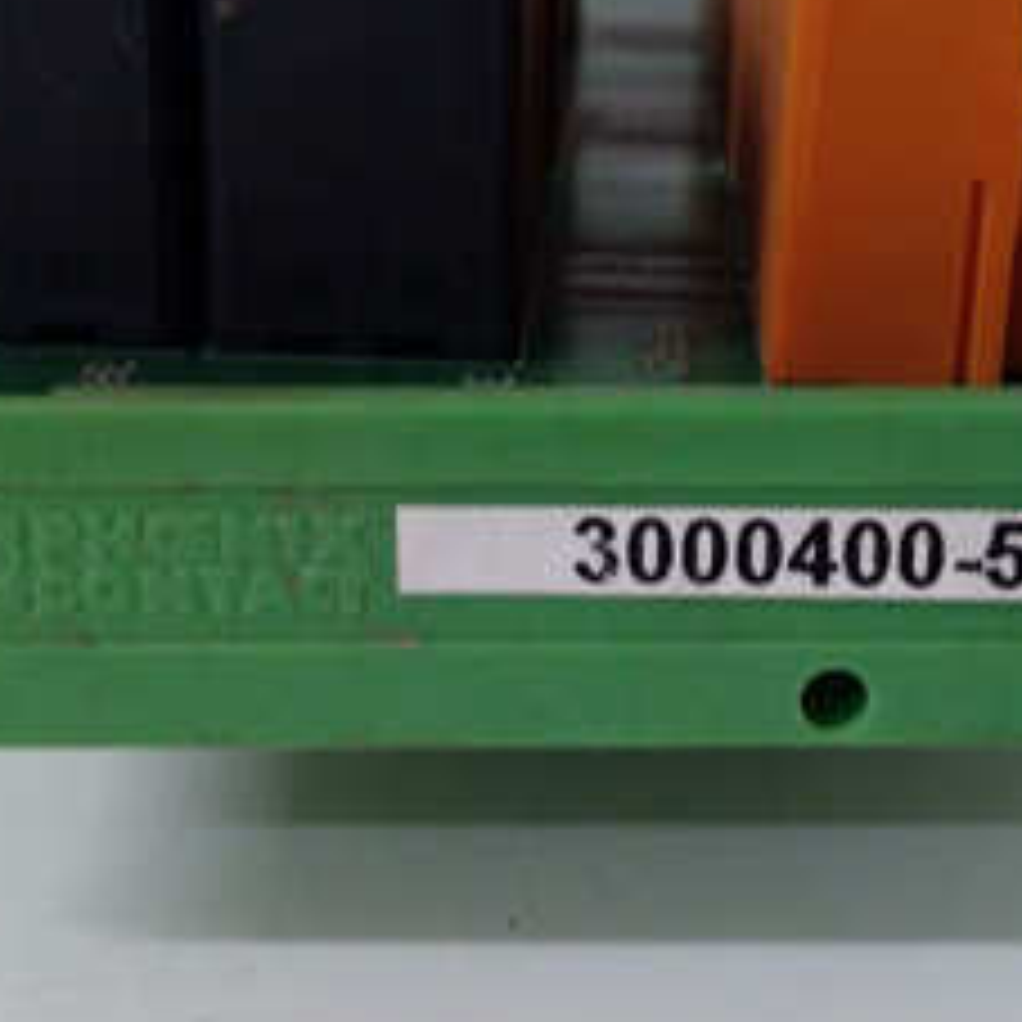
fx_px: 2104
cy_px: 365
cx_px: 671
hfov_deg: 27.2
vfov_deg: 27.2
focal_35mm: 63
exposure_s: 1/33
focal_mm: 3.79
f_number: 2
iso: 419
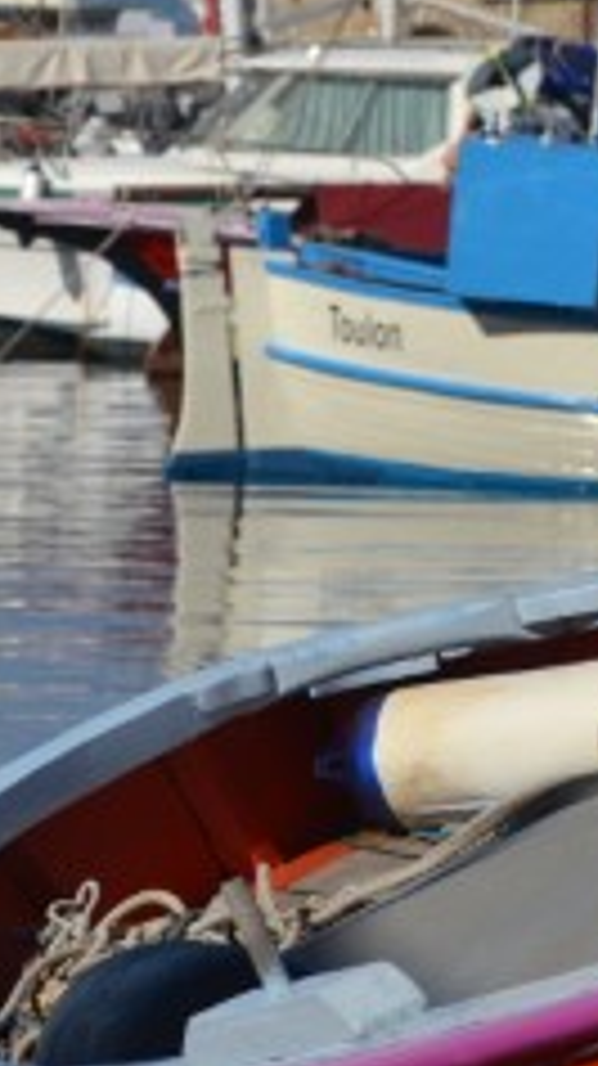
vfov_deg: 6.5
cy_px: 423
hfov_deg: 3.6
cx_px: 486
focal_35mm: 334
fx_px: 9432
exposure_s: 1/250
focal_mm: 70
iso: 100
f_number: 8
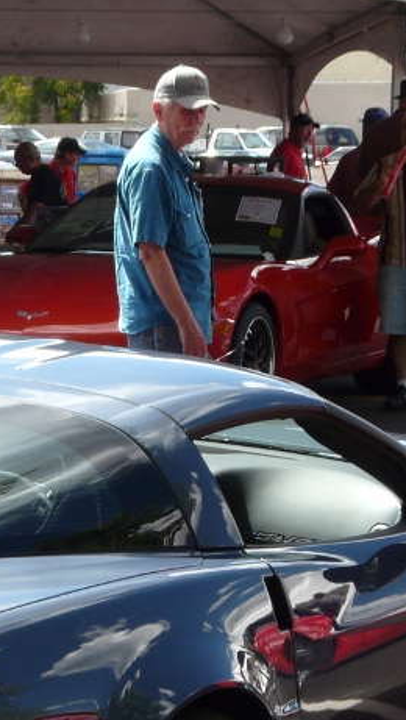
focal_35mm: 162
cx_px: -66
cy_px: 533
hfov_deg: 7.5
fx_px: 3094
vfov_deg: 13.2
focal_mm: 11.1
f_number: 5
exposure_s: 1/200
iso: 100
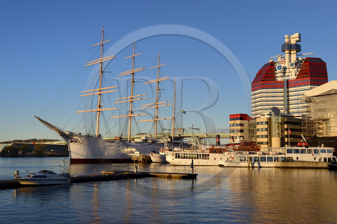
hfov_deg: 46.4
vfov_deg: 31.8
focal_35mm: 42
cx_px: 168
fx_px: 393
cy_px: 112
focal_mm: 42
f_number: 7.1
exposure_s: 1/320
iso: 200
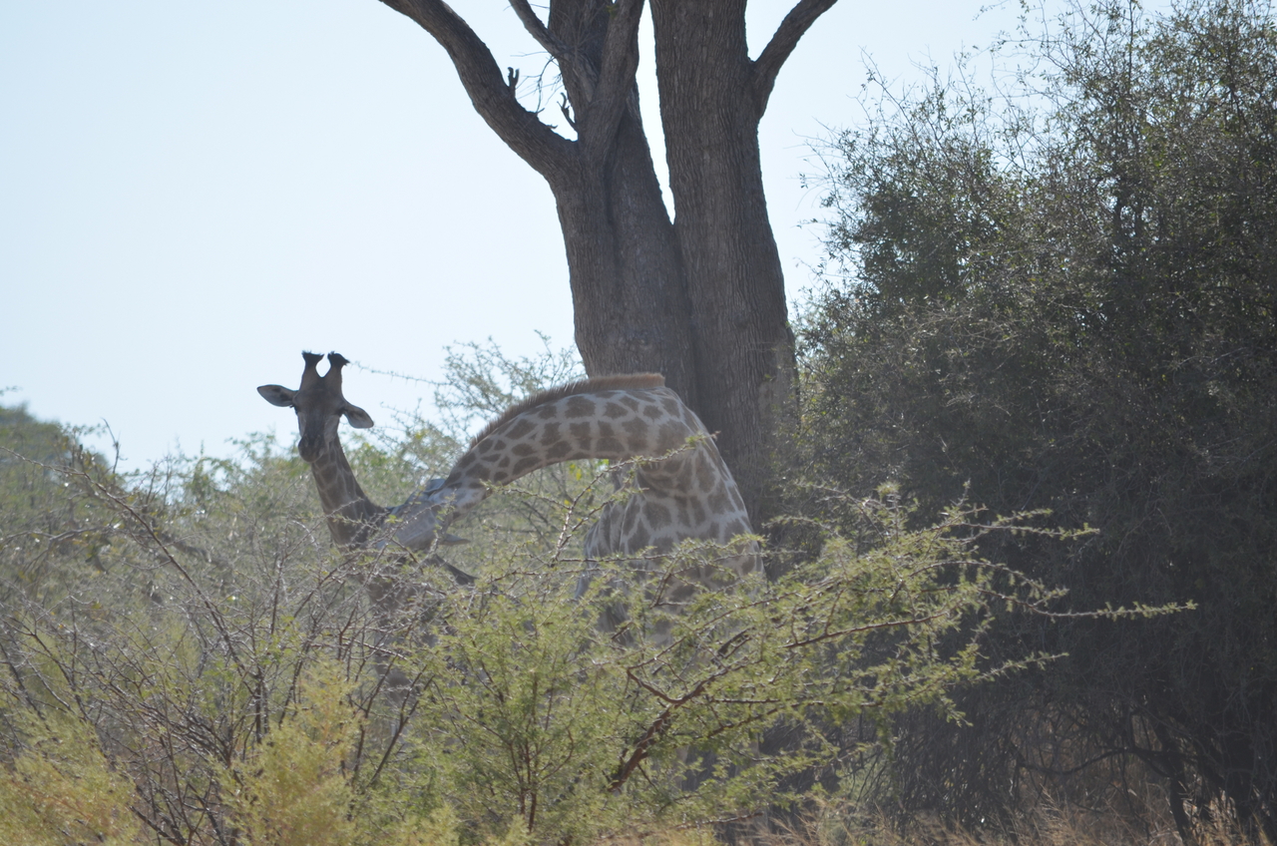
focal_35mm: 450
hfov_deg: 4.6
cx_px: 638
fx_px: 15931
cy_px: 423
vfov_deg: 3.0
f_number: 6.3
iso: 200
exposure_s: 1/800
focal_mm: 300
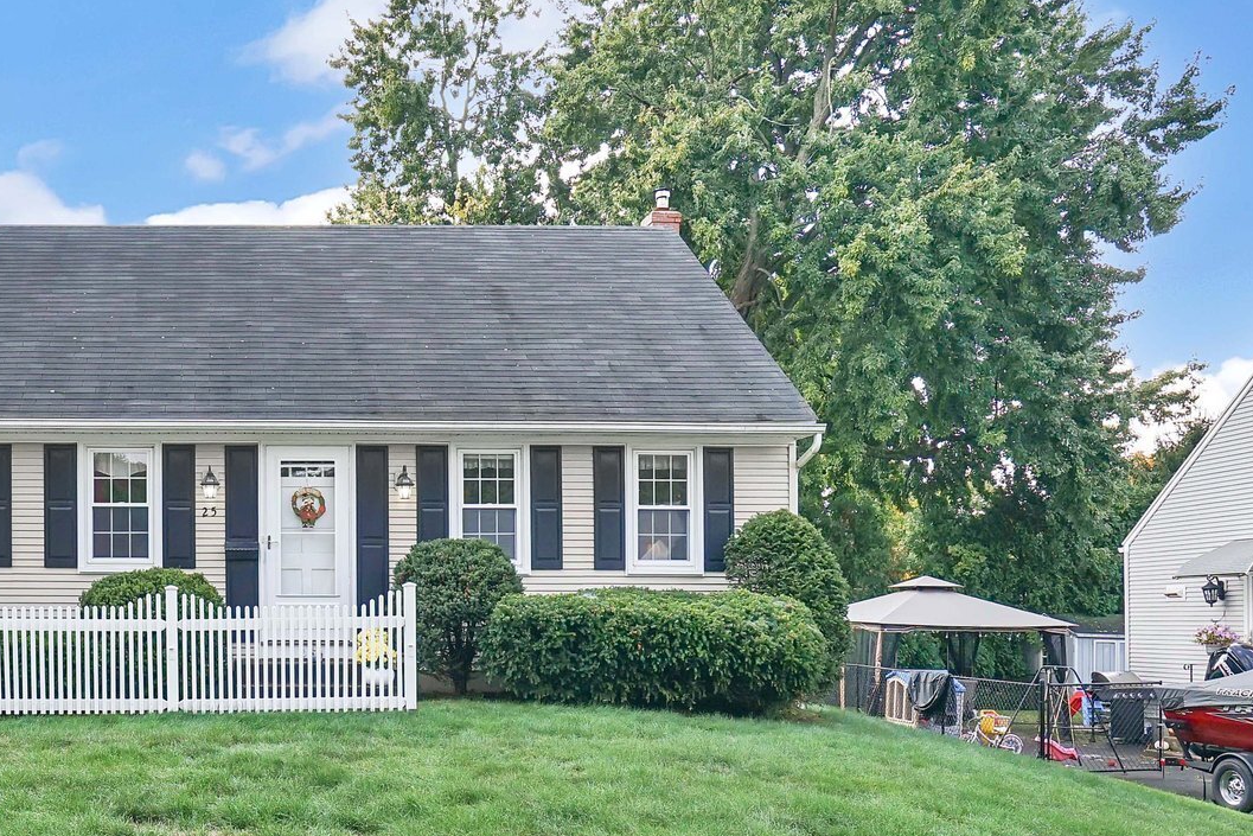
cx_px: 293
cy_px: 598
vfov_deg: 41.4
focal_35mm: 31
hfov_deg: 56.8
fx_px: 1079
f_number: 8
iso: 400
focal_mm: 16
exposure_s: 1/400
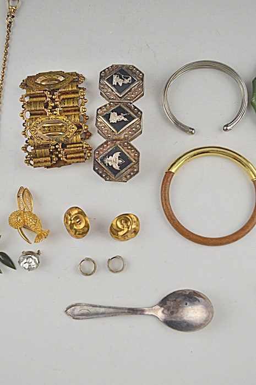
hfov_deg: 28.0
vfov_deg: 41.2
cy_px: 192
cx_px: 128
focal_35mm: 48
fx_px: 513
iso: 400
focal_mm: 32
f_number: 5.6
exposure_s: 1/125
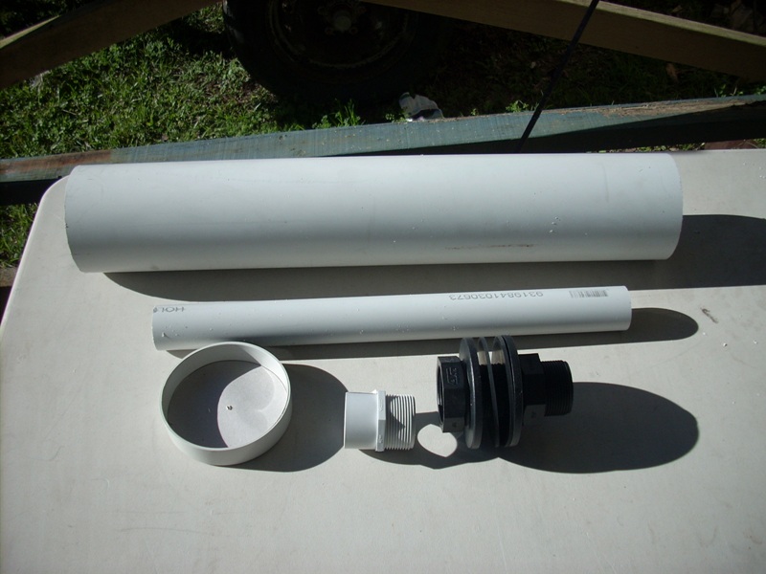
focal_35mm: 37
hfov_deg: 50.1
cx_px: 383
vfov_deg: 38.7
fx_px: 819
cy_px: 287
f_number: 5.6
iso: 64
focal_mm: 6.2
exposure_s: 1/354
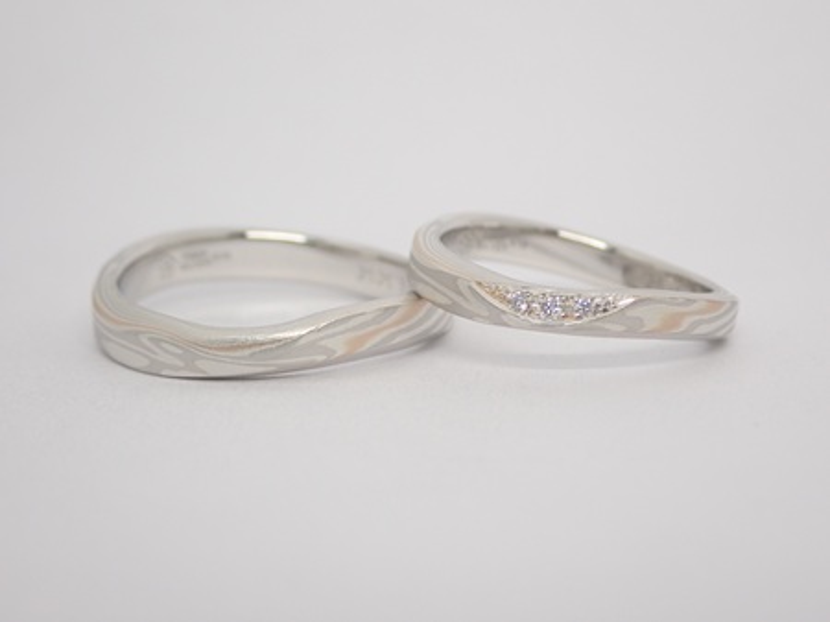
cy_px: 311
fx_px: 1845
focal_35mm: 77
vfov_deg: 19.1
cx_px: 415
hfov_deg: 25.3
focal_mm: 13.65
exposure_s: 1/125
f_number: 4.1
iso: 200
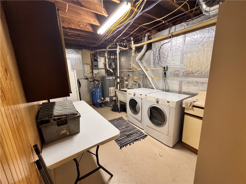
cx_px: 123
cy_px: 92
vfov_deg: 85.7
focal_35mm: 14
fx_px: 99
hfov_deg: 102.1
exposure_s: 1/60
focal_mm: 2.22
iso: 320
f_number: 2.2
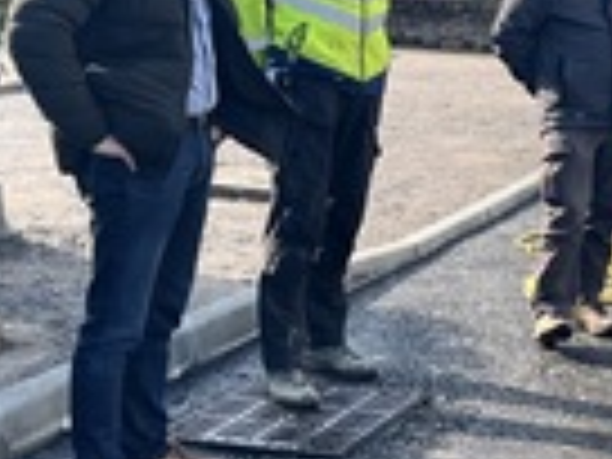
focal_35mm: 86
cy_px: 135
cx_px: 675
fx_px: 1520
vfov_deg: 17.1
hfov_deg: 21.6
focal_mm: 5.1
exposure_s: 1/1517
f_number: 1.6
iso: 50
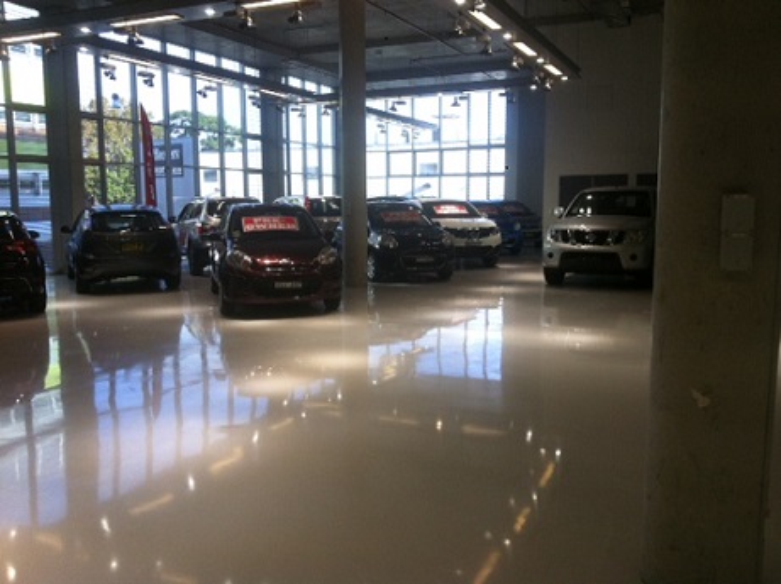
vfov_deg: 40.6
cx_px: 390
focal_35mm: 35
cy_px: 292
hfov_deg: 52.7
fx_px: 789
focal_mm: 3.85
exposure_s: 1/120
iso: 80
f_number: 2.8
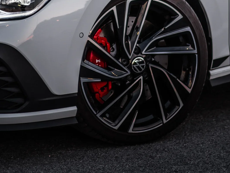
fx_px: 1488
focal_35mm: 224
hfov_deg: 8.8
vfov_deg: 6.6
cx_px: 108
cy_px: -69
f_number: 1.8
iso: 200
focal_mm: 85
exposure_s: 1/250
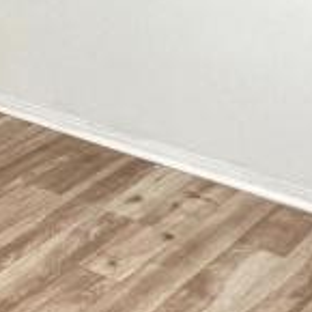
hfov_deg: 13.1
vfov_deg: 21.5
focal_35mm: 76
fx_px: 775
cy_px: -34
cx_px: -523
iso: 100
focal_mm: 1.57
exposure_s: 1/99
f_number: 1.8
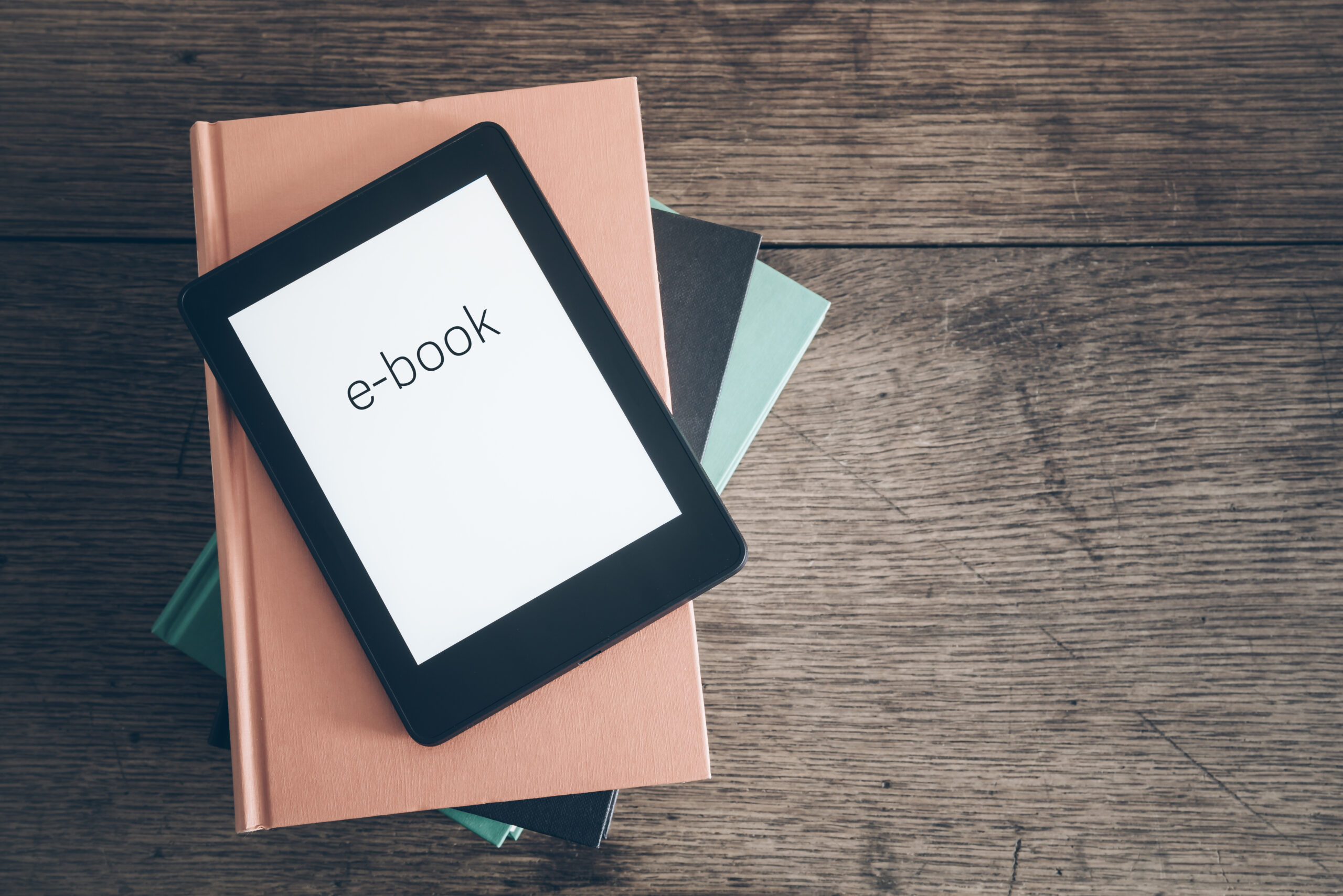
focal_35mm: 52
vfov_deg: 26.0
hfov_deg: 38.2
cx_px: 672
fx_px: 1941
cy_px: 448
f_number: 10
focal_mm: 52
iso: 100
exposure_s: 1.6
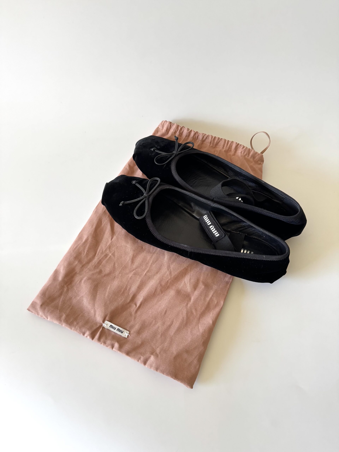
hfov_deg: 56.8
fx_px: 313
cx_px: 170
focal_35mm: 24
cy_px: 226
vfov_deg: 71.6
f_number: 1.78
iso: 320
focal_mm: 6.76
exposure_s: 1/60
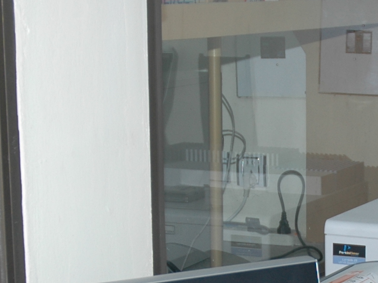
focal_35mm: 122
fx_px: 1332
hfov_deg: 16.0
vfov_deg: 12.0
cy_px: 298
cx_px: 321
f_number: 4
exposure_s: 1/60
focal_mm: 22
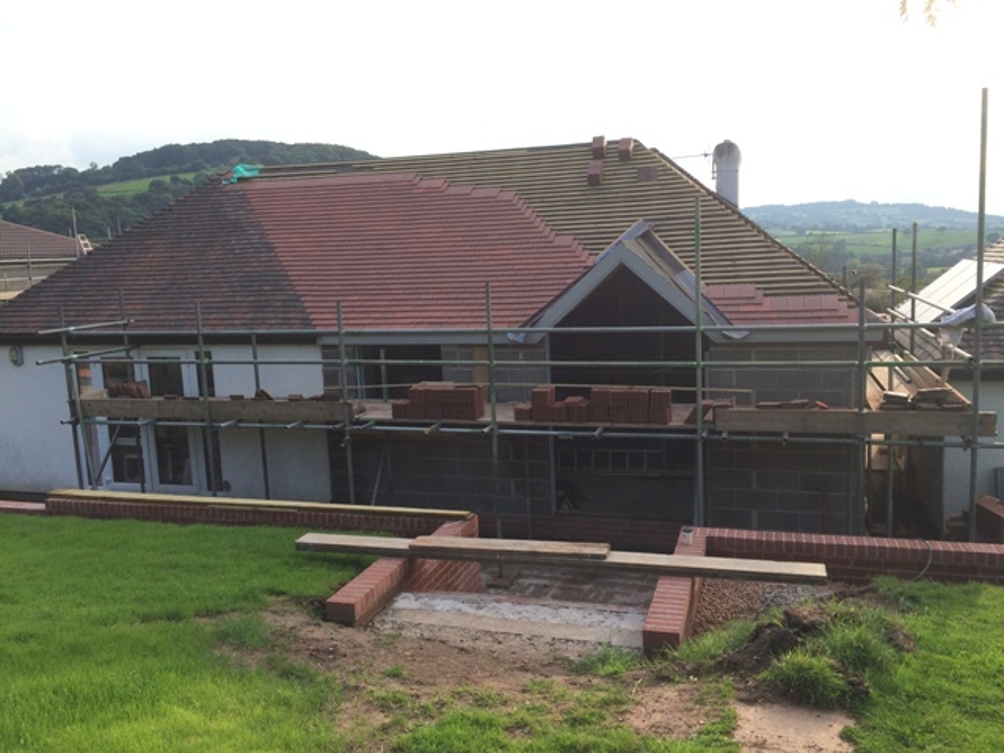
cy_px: 376
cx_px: 502
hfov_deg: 61.7
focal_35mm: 29
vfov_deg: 48.2
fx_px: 841
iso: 32
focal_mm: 4.15
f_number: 2.2
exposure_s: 1/507
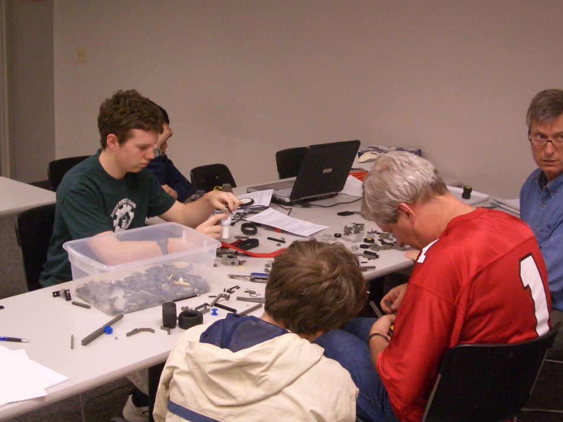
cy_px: 226
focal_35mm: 50
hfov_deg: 38.1
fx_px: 813
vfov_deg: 29.1
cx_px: 321
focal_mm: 6.8
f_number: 2.8
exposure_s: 1/40
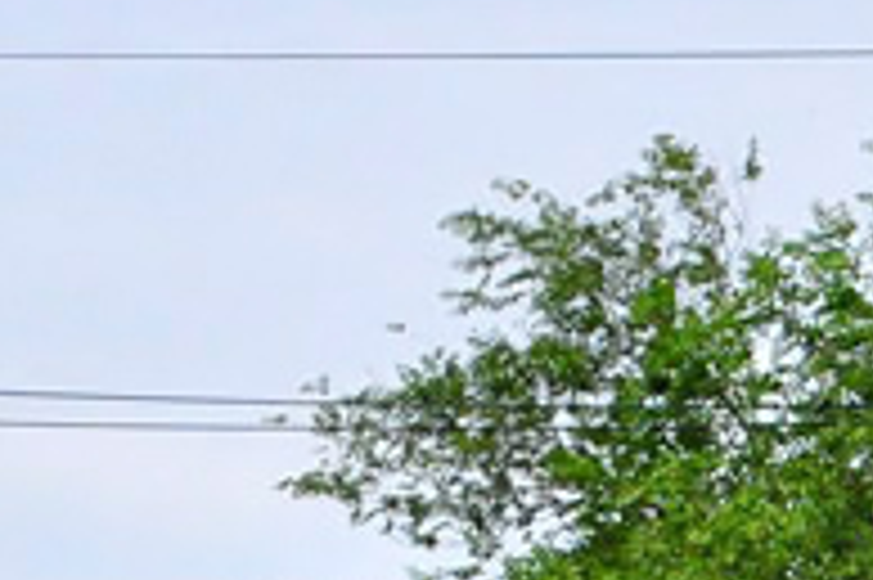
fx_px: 9740
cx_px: -756
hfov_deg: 5.1
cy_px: 1147
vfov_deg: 3.4
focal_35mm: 402
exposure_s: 1/500
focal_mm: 40
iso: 200
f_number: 8
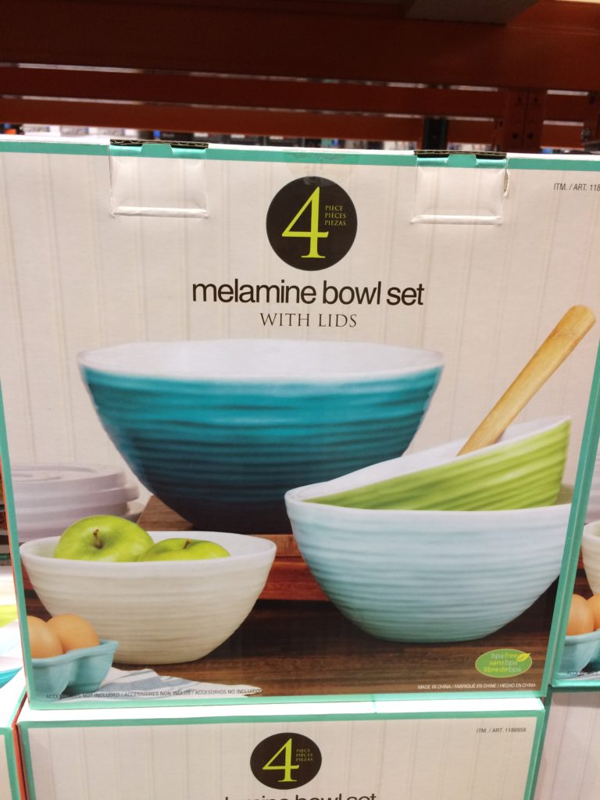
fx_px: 670
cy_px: 400
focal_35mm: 29
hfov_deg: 48.2
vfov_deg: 61.7
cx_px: 300
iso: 160
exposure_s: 1/33
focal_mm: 4.15
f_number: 2.2
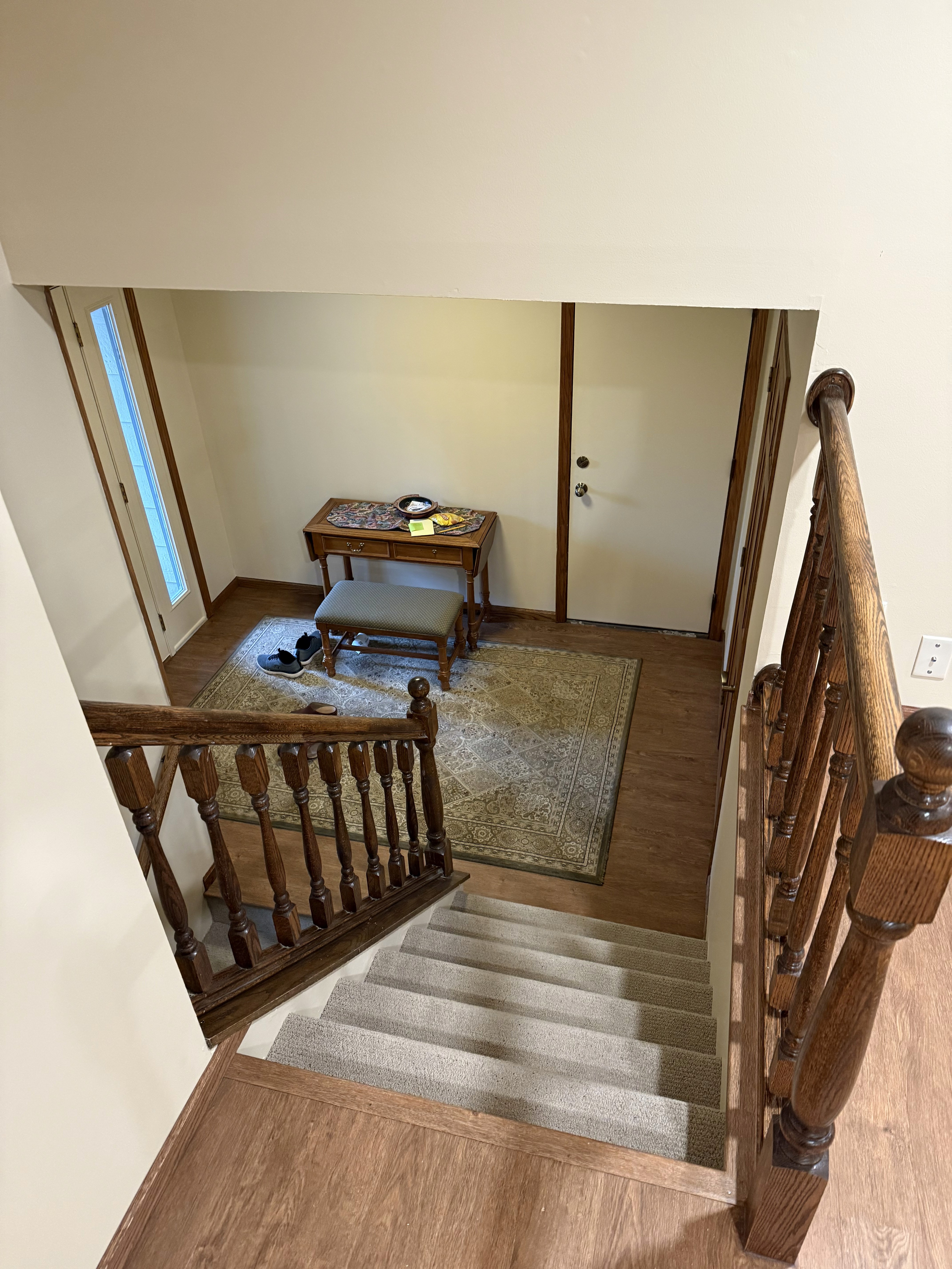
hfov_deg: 56.8
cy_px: 634
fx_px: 880
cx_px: 476
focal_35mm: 24
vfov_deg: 71.6
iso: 500
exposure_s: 1/60
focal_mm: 6.76
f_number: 1.78
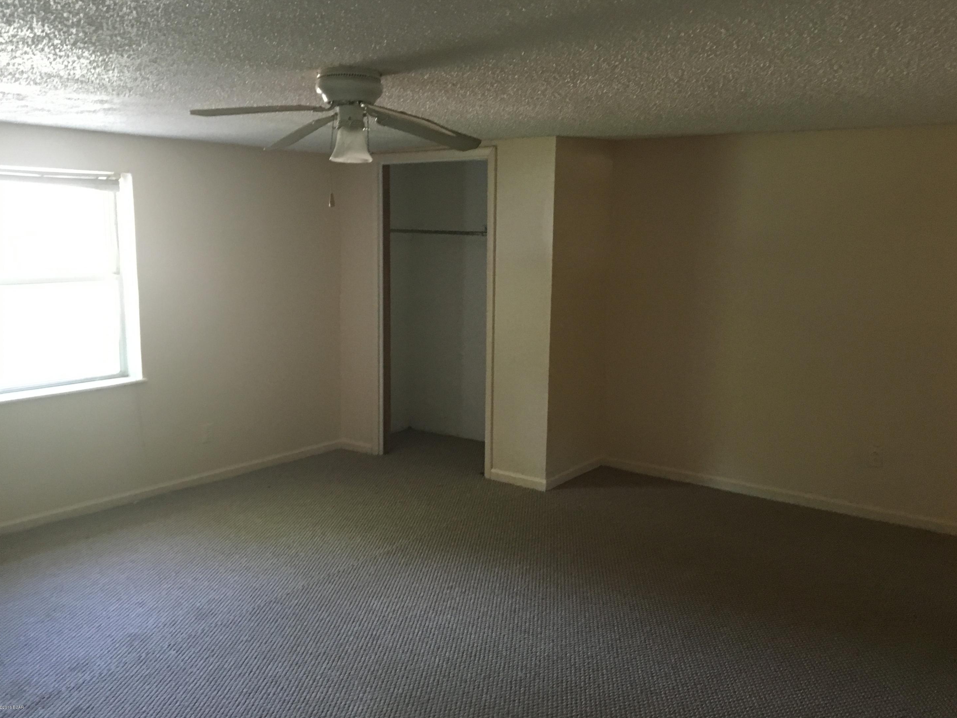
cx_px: 492
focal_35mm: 30
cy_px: 359
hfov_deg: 60.0
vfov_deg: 46.8
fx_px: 829
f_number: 2.2
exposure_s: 1/30
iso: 160
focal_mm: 4.15
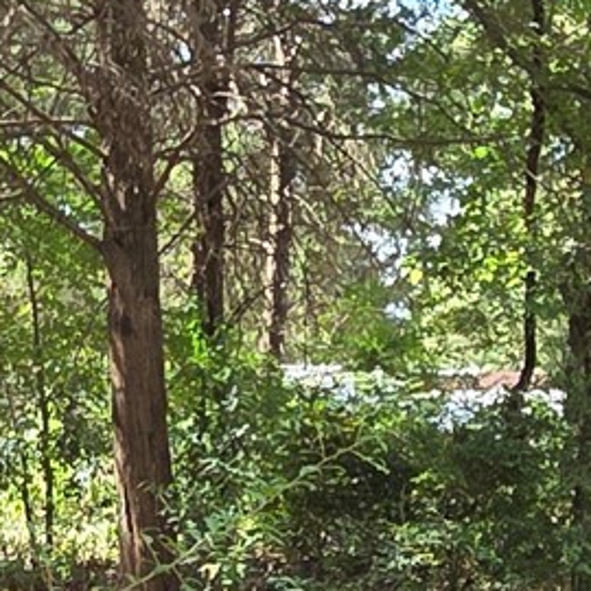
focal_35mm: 87
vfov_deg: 19.3
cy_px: 600
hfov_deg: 19.9
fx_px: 1680
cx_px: 361
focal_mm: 2.2
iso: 50
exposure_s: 1/148
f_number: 2.2
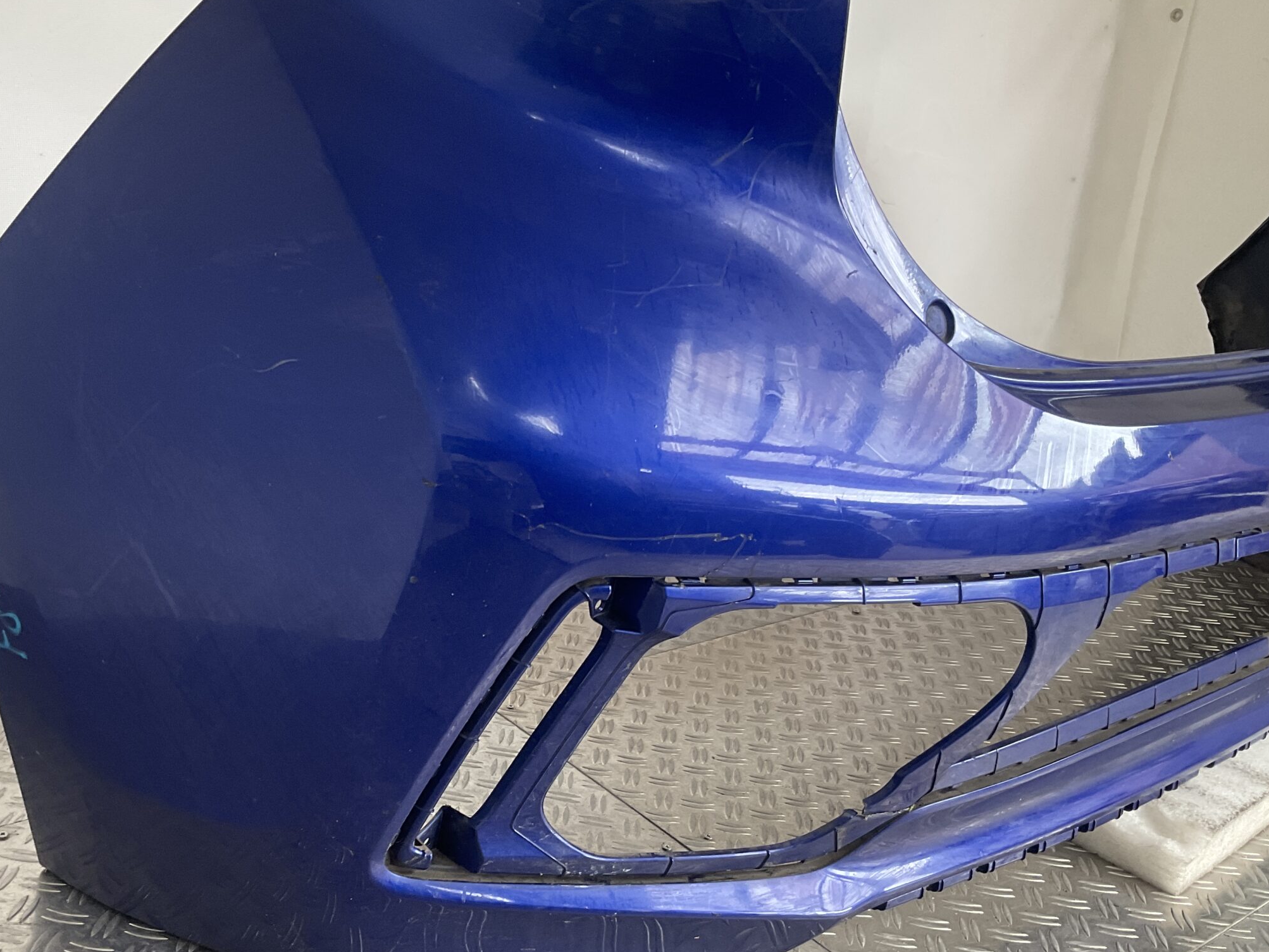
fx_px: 1357
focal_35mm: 37
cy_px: 559
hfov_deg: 49.8
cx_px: 503
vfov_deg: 38.6
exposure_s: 1/60
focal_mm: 3
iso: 50
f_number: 1.8
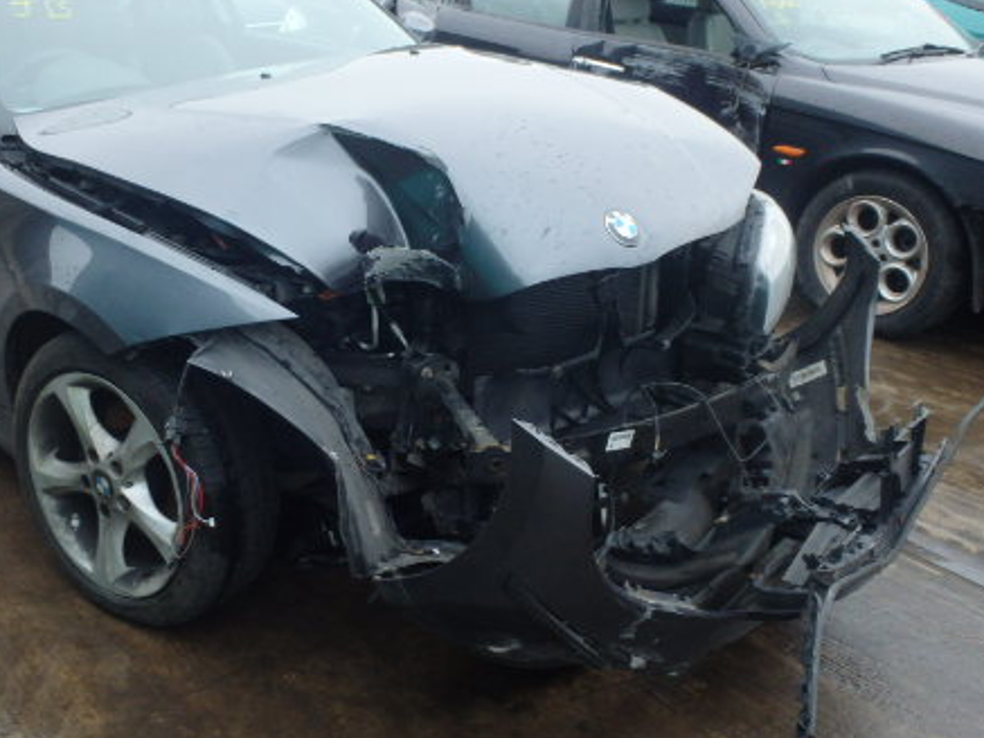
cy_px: 333
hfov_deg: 45.1
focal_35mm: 41
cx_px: 331
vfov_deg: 35.1
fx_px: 1166
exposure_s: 1/30
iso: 250
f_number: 3.9
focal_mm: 5
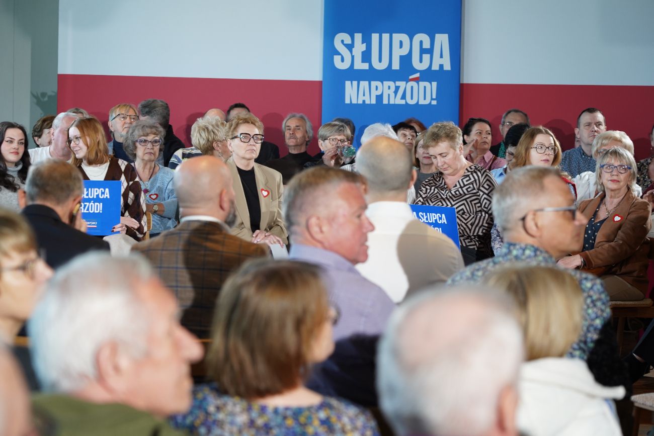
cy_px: 218
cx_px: 327
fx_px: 1908
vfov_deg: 13.0
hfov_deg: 19.5
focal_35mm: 105
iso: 1000
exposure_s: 1/100
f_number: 5.6
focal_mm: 105
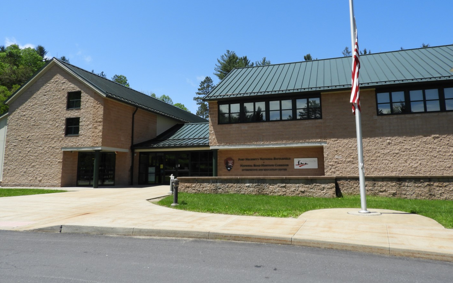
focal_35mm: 26
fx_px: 321
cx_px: 230
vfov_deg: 47.5
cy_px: 124
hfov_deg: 70.4
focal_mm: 4.3
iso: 100
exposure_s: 1/1000
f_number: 3.3
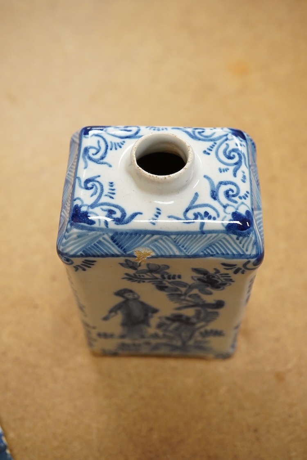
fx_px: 576
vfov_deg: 43.6
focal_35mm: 45
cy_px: 230
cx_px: 154
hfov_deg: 29.9
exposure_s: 1/200
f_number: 8
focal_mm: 30
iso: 2500
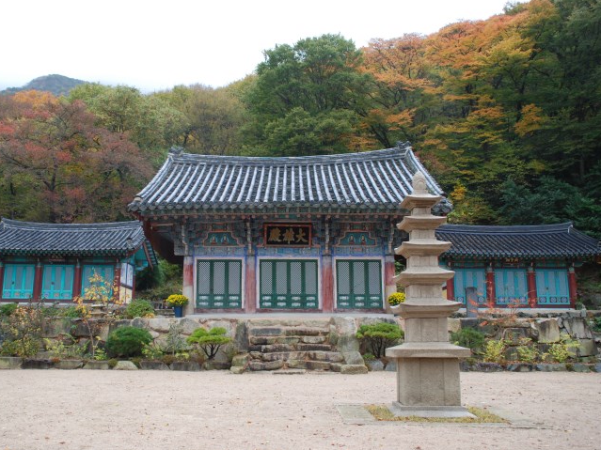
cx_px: 271
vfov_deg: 42.9
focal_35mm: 33
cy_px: 224
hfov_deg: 55.3
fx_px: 573
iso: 200
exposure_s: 1/50
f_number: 3.8
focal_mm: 20
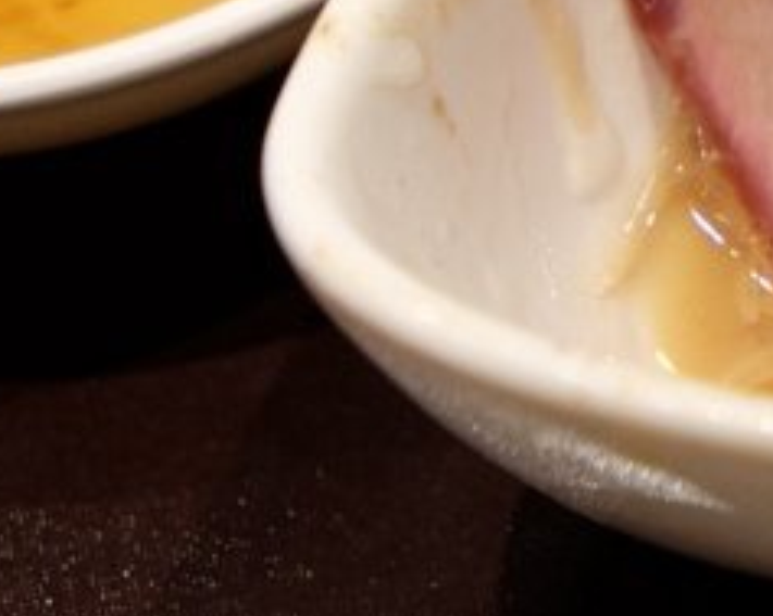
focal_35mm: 296
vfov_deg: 5.2
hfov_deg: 6.5
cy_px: -261
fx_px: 6763
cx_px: 1106
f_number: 4
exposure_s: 1/60
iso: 1600
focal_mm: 55
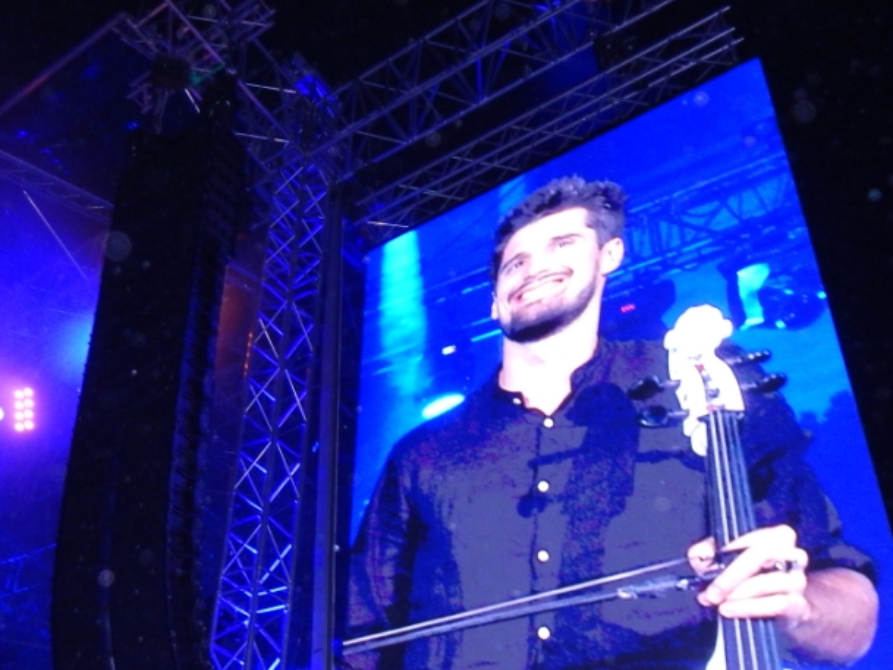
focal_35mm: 37
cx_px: 282
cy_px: 485
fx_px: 955
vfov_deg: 37.9
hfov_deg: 49.1
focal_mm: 4
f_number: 3
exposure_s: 1/30
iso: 400
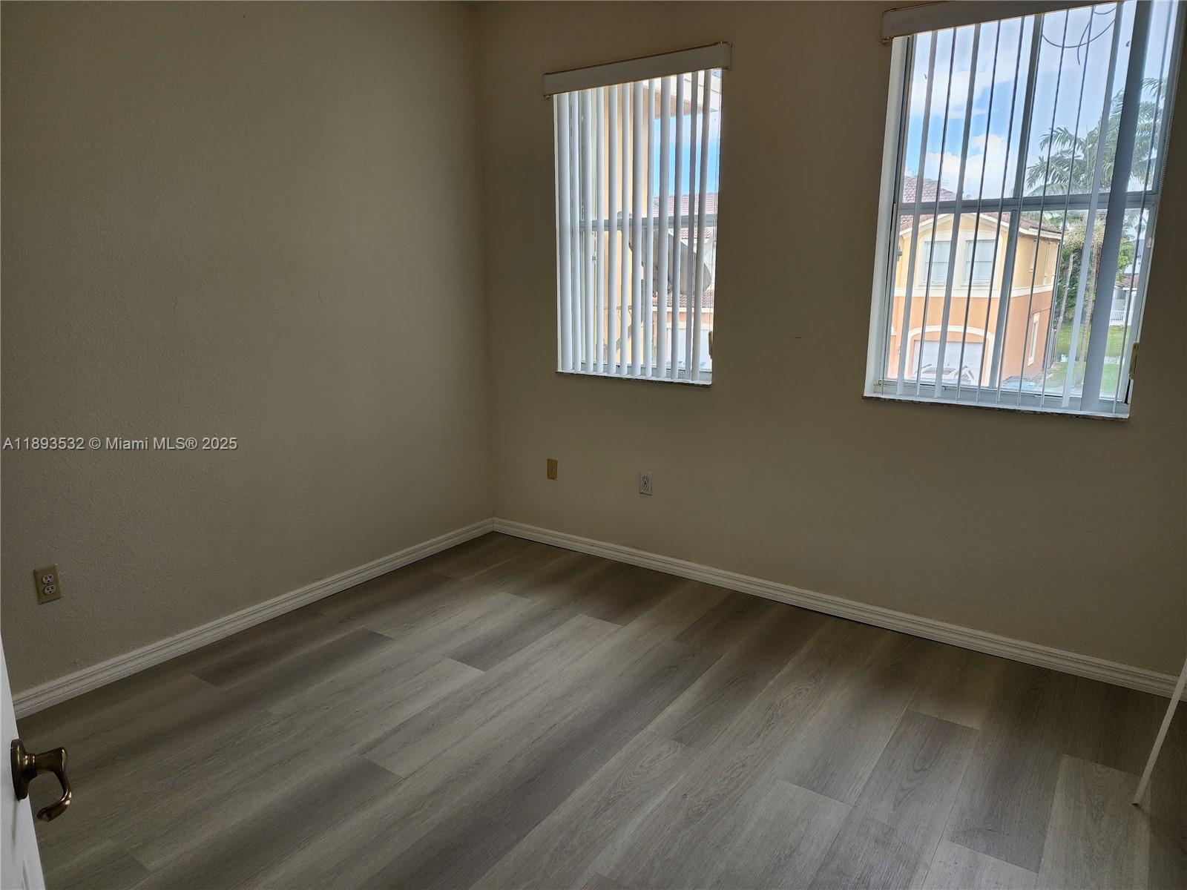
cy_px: 445
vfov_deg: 58.9
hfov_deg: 73.9
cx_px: 594
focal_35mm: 23
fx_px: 789
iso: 40
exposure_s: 1/180
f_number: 1.8
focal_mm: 6.4
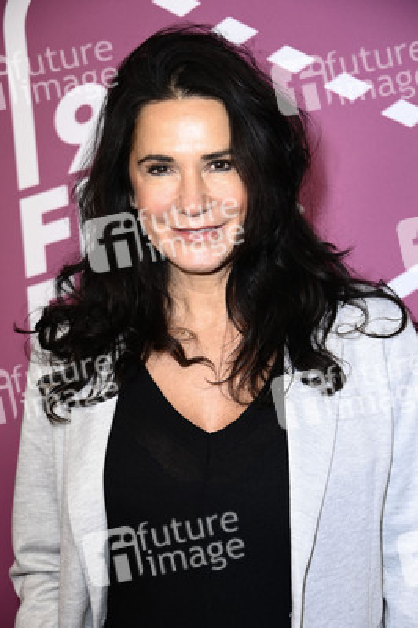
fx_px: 1570
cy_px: 314
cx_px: 209
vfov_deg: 22.6
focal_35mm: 90
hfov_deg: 15.2
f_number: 5.6
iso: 640
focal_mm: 90
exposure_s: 1/250
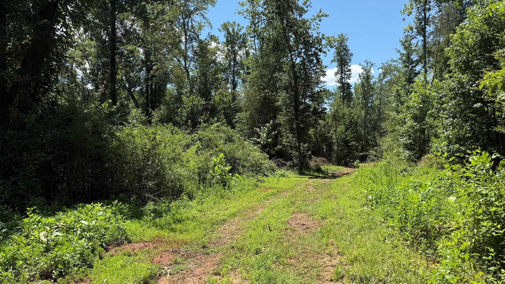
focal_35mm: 27
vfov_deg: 42.9
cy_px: 152
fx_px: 362
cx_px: 258
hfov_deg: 69.8
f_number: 1.78
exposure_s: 1/2611
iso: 80
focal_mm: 6.76
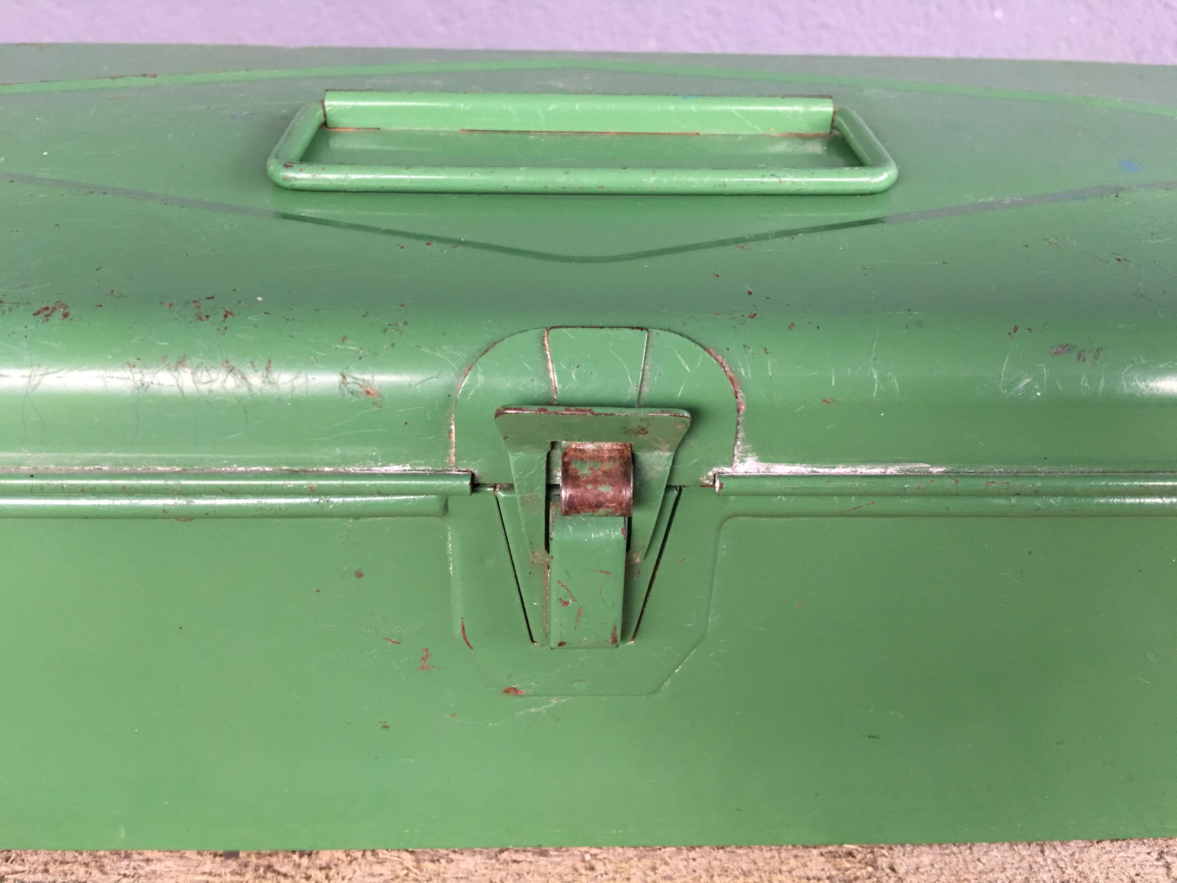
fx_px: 986
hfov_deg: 61.7
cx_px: 588
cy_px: 442
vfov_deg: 48.2
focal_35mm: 29
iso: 80
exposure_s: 1/17
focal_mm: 4.15
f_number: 2.2
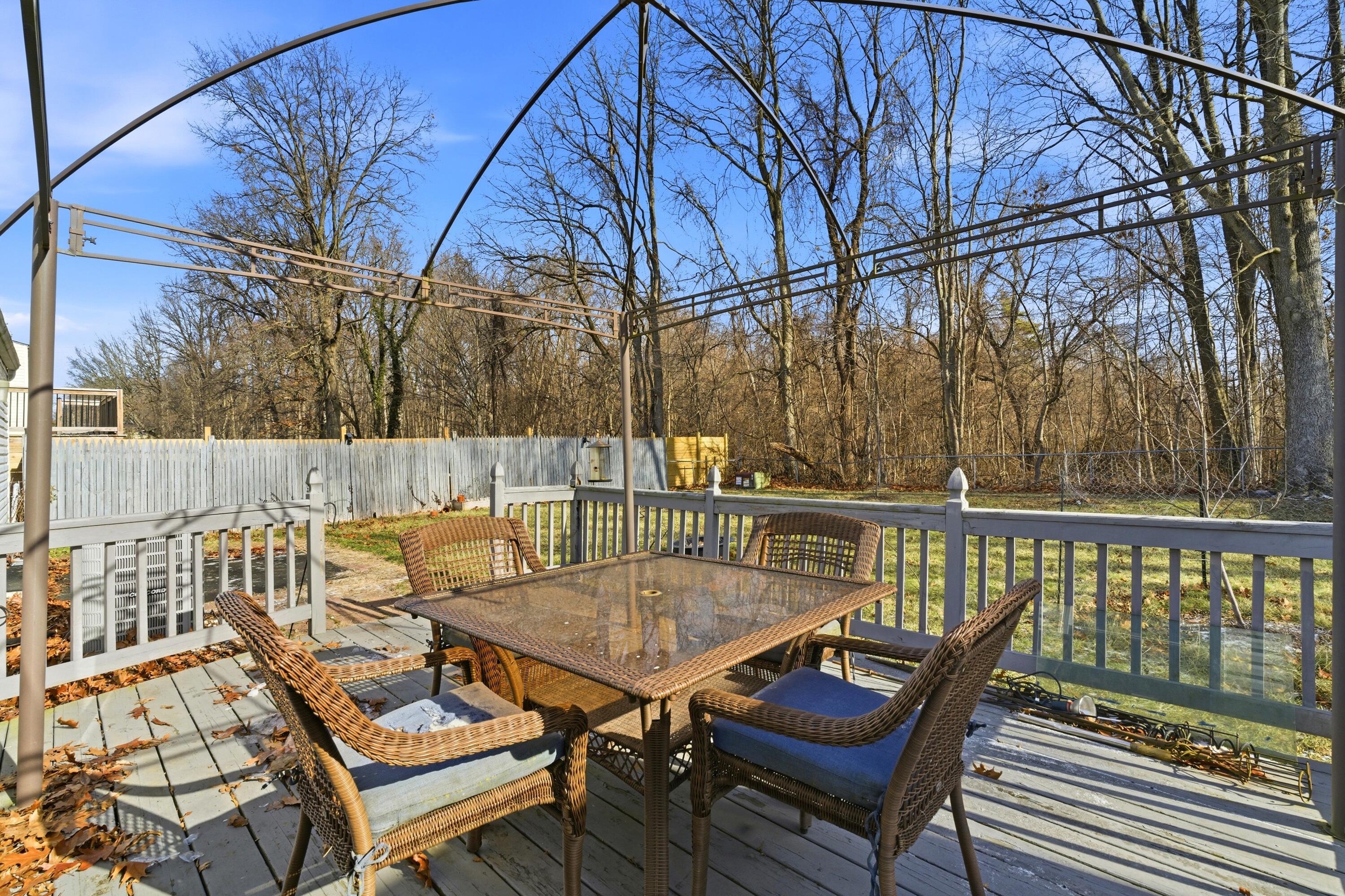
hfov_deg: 96.7
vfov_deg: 73.7
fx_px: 598
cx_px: 672
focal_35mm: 16
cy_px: 448
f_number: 11
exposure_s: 1/500
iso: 400
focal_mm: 16
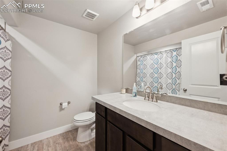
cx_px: 114
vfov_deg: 79.2
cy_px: 76
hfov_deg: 102.3
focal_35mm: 14
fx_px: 91
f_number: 13
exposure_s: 2
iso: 100
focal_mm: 14.5
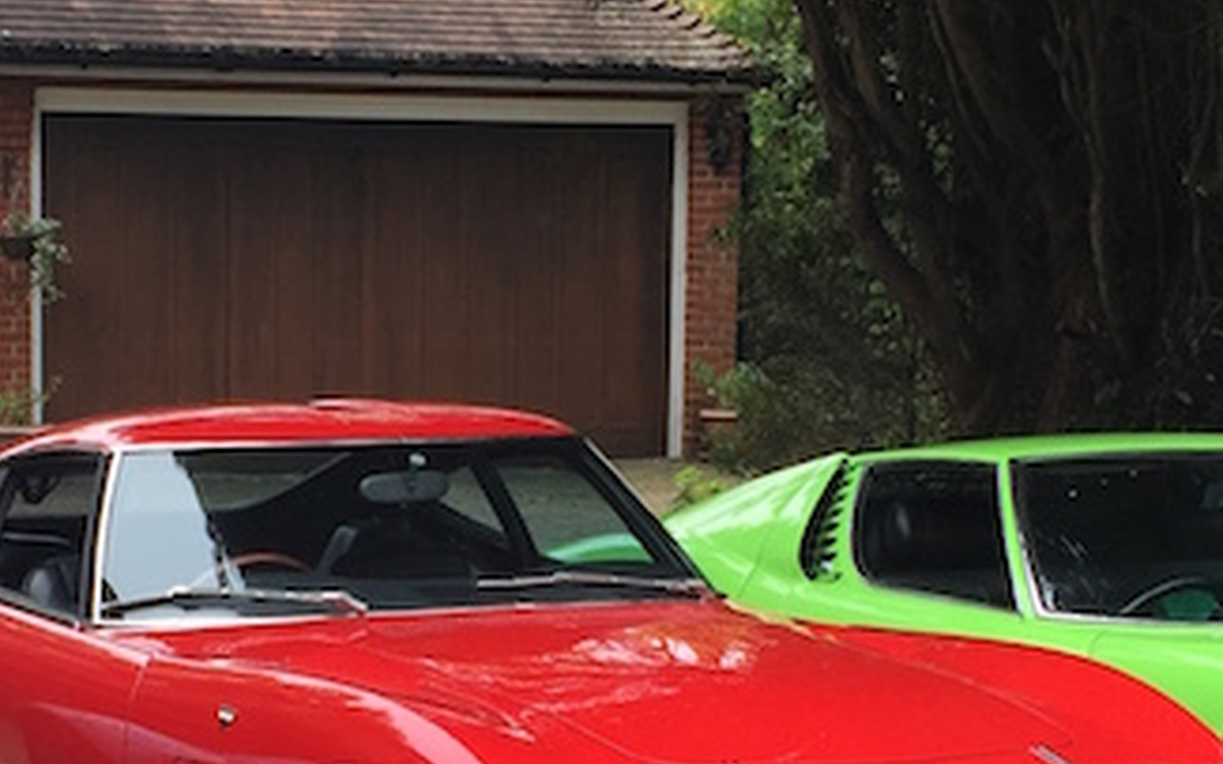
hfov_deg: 20.3
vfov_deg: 12.7
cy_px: 651
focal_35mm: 102
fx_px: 3399
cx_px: 429
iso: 32
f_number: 2.2
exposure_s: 1/128
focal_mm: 4.15
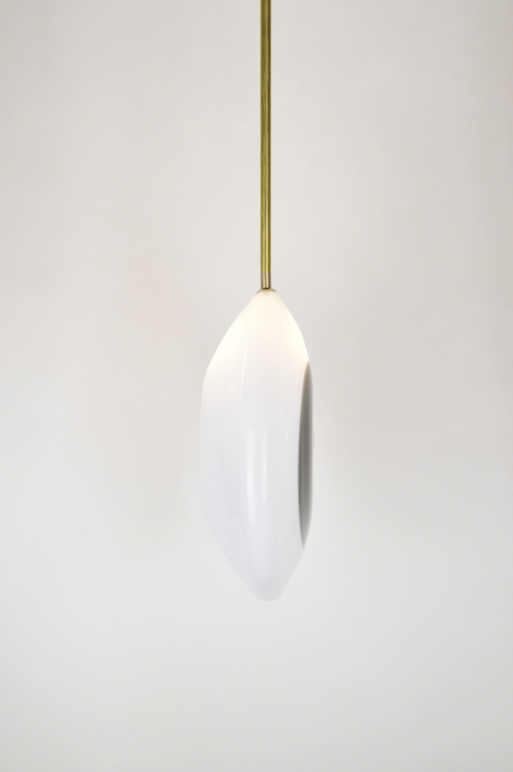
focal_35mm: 45
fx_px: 964
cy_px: 386
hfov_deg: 29.8
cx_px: 256
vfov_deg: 43.6
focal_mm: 30
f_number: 5.6
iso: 400
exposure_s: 1/160
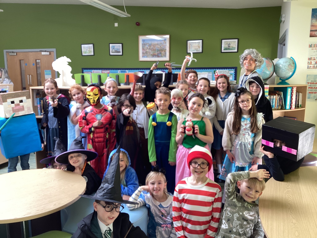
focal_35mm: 31
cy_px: 119
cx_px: 158
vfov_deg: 45.4
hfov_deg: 58.4
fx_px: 284
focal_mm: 3.3
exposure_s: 1/50
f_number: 2.4
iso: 64
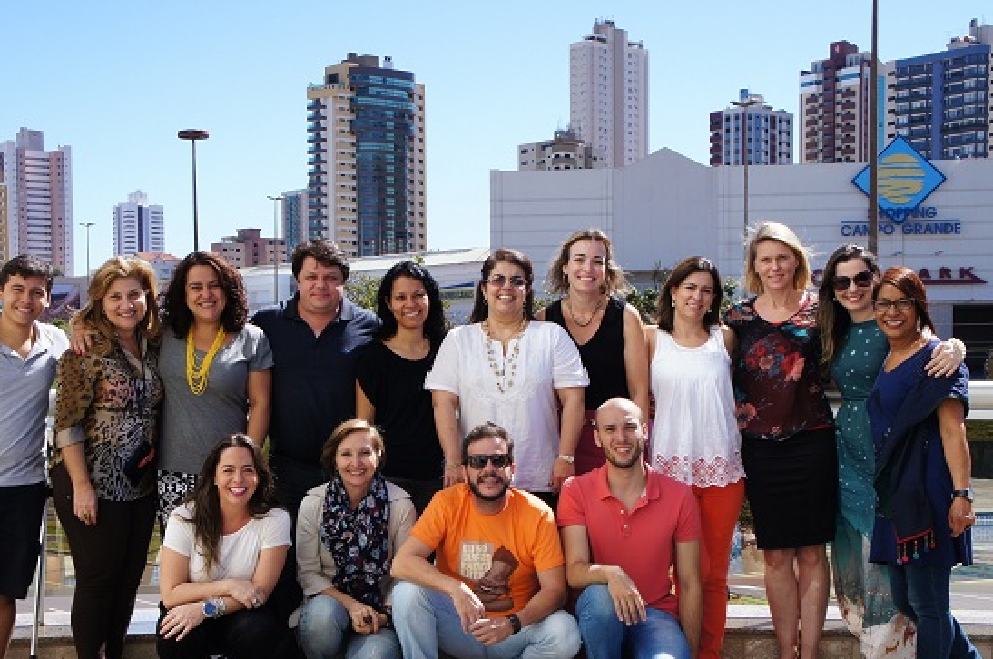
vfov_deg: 24.2
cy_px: 405
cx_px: 443
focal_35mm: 56
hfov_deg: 35.9
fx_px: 1532
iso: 200
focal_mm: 29
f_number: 13
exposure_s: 1/160
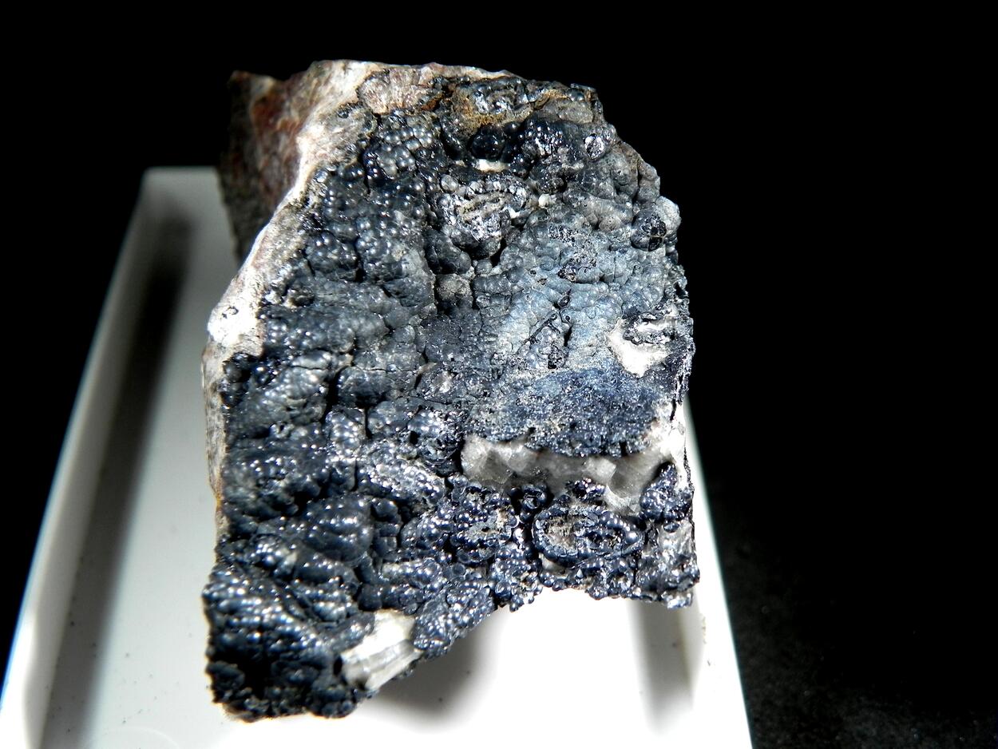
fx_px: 1326
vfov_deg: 31.5
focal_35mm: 46
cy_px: 374
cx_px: 499
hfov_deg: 41.2
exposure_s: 1/270
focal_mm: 8.2
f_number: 3.2
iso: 160
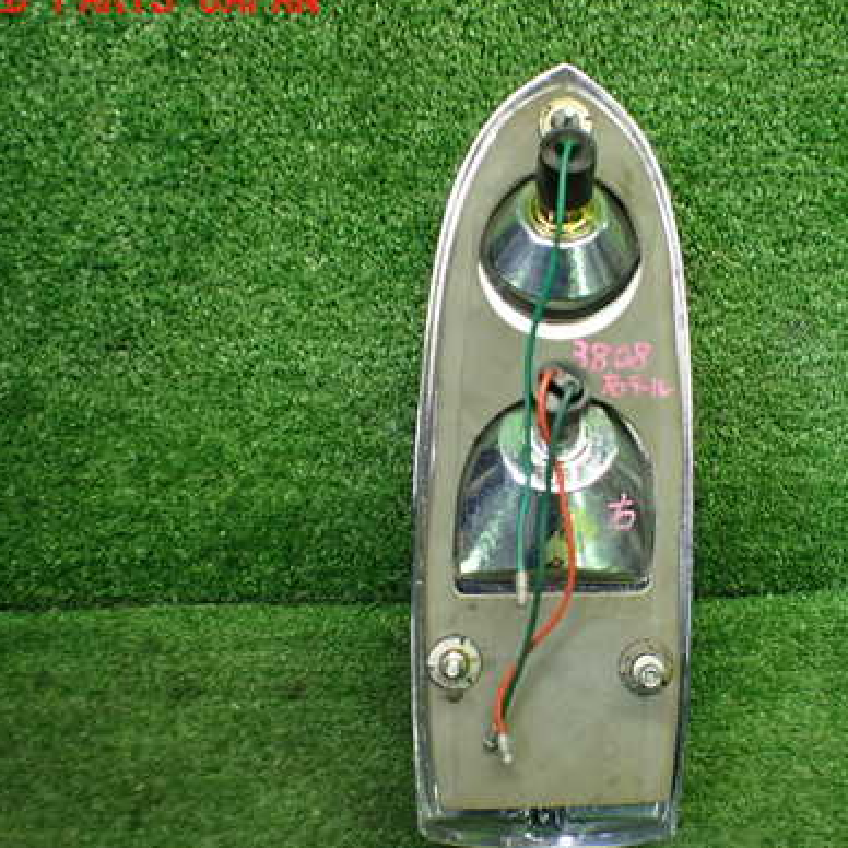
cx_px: 577
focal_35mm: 41
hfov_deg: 40.3
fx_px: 1136
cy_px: 463
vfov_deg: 40.9
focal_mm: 5.4
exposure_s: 1/125
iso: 500
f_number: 2.3
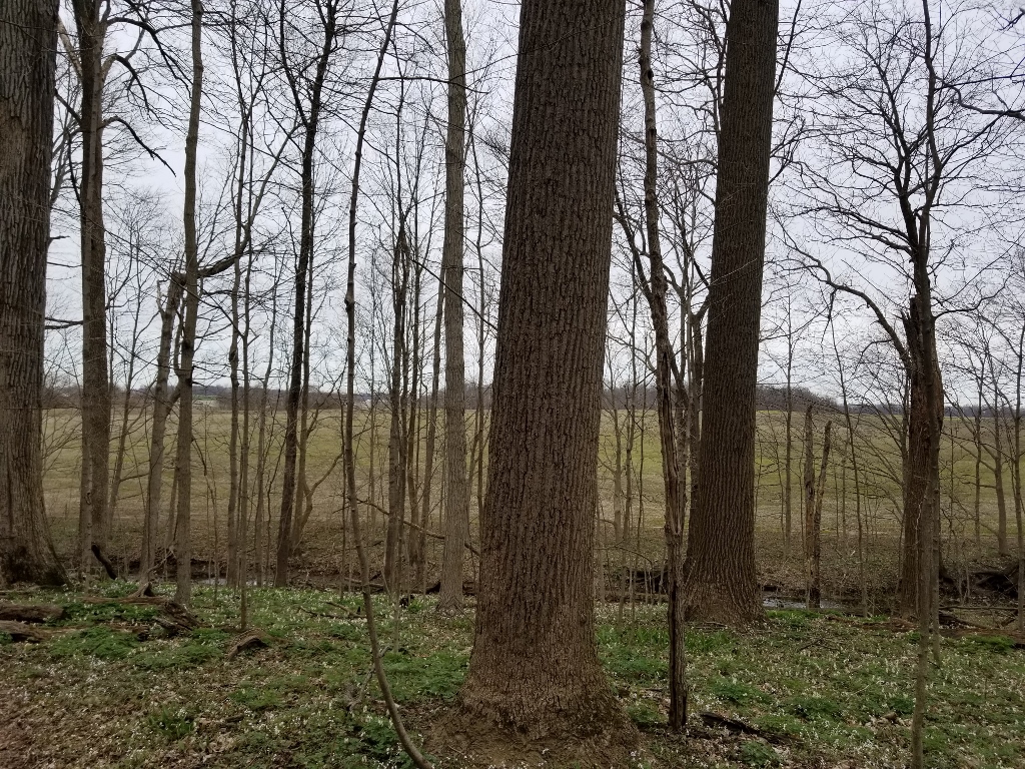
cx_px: 512
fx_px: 770
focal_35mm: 26
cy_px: 384
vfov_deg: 53.1
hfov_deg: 67.3
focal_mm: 4.25
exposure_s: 1/1524
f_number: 1.7
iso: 50
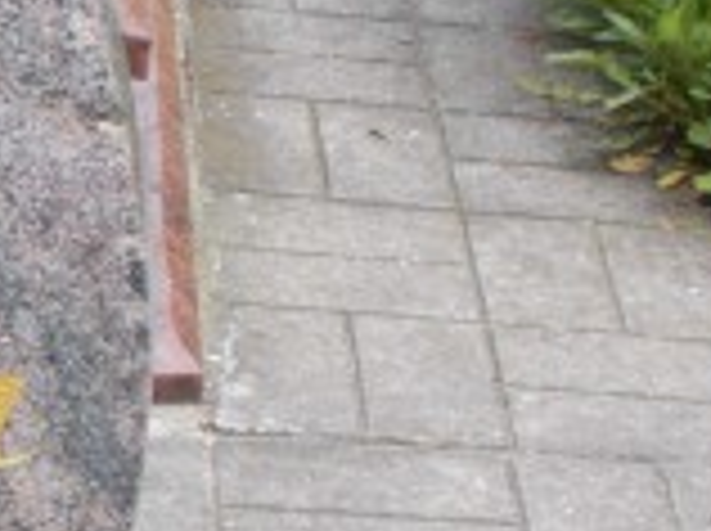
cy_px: 117
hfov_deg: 9.2
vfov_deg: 7.3
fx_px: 4163
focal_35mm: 203
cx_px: -662
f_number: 4.5
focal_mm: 9
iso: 125
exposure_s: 1/250
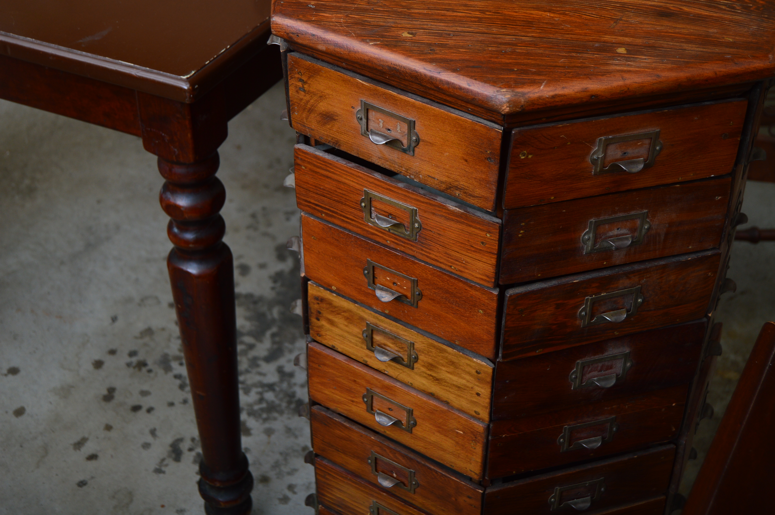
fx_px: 1226
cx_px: 388
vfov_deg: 23.7
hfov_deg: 35.1
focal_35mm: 57
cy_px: 258
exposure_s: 1/200
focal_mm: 38
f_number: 4.8
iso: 200
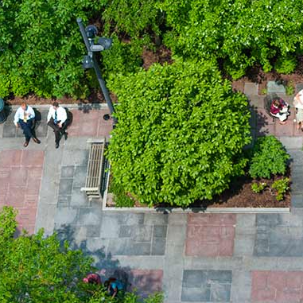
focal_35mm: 136
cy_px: 152
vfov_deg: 12.8
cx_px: 208
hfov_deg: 12.8
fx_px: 1347
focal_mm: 70
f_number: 5.6
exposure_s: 1/500
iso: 400
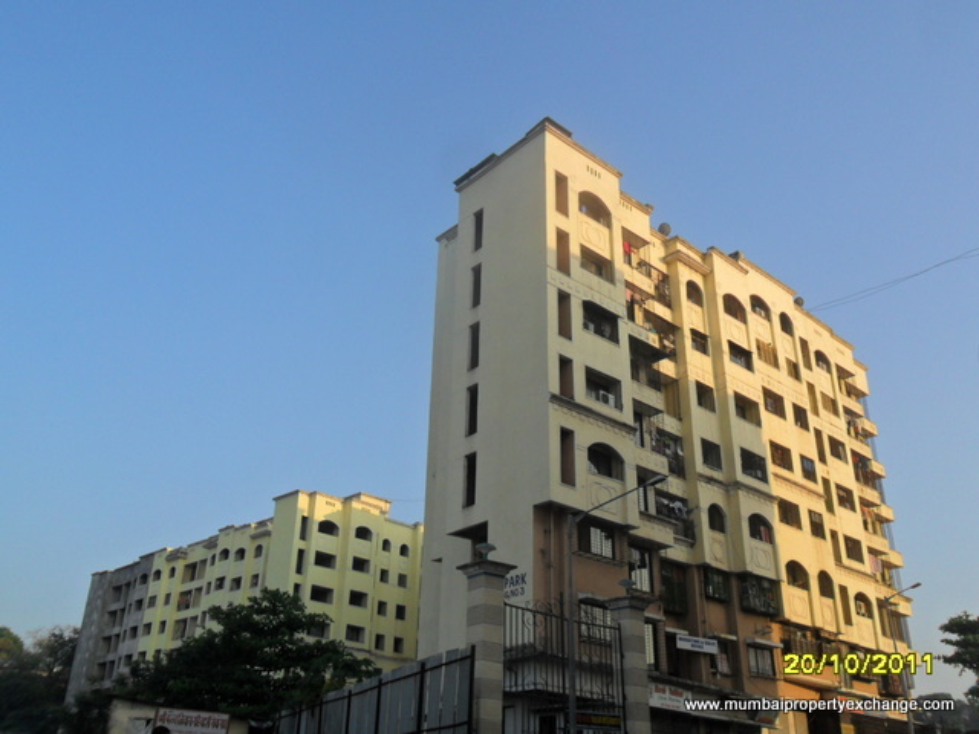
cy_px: 367
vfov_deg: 44.2
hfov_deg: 56.8
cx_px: 490
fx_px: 905
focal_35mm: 32
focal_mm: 5.7
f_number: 3.7
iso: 100
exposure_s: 1/750
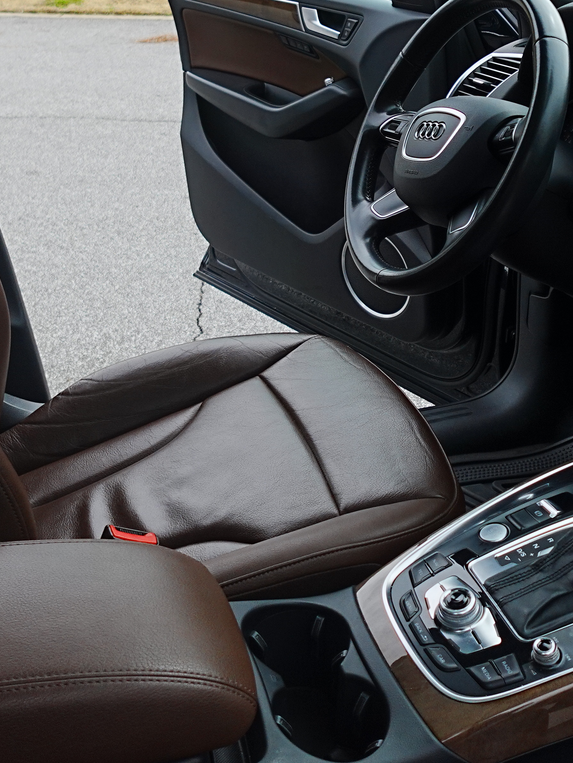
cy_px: 210
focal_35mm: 44
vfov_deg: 41.9
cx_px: 367
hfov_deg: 32.7
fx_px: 971
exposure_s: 1/2500
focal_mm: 7.6
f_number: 2
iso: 125
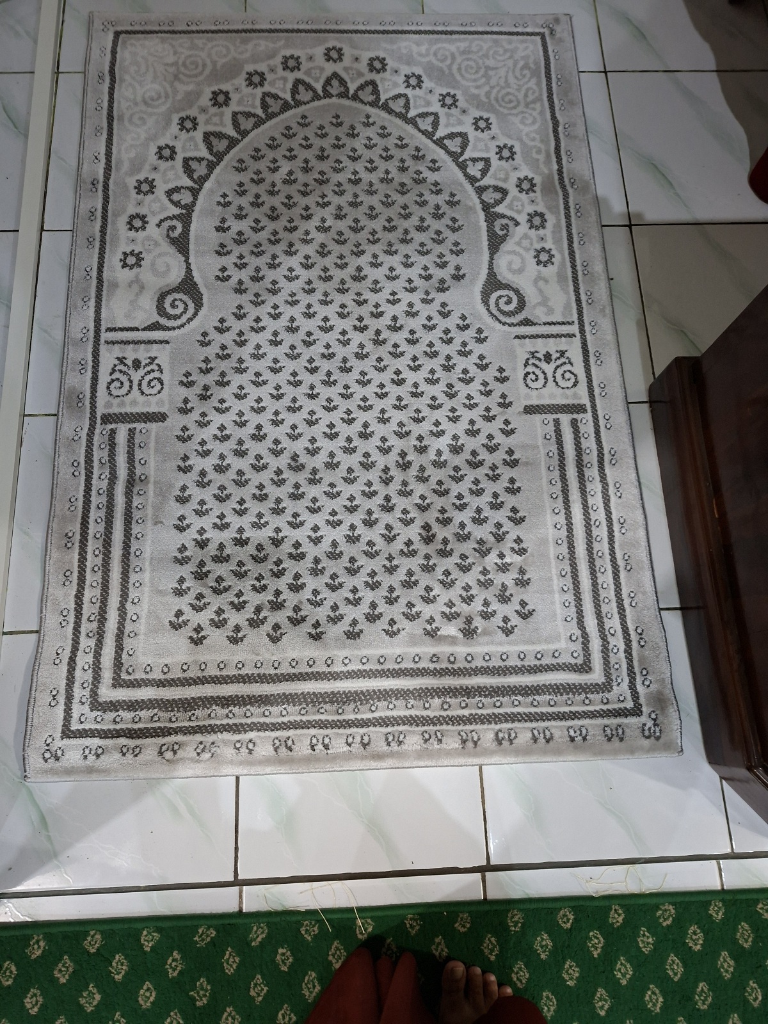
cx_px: 384
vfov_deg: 73.9
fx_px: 680
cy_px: 512
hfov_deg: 58.9
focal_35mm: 23
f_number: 1.8
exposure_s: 1/25
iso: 640
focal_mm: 5.54
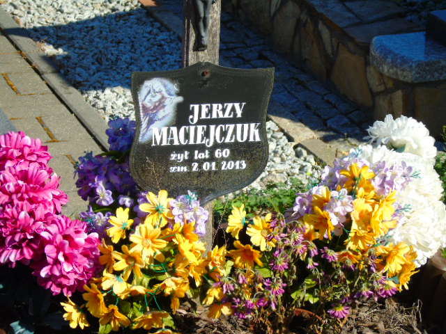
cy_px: 167
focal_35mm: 124
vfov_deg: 12.0
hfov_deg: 15.9
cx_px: 223
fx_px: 1598
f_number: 4.6
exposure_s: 1/500
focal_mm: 22
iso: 80
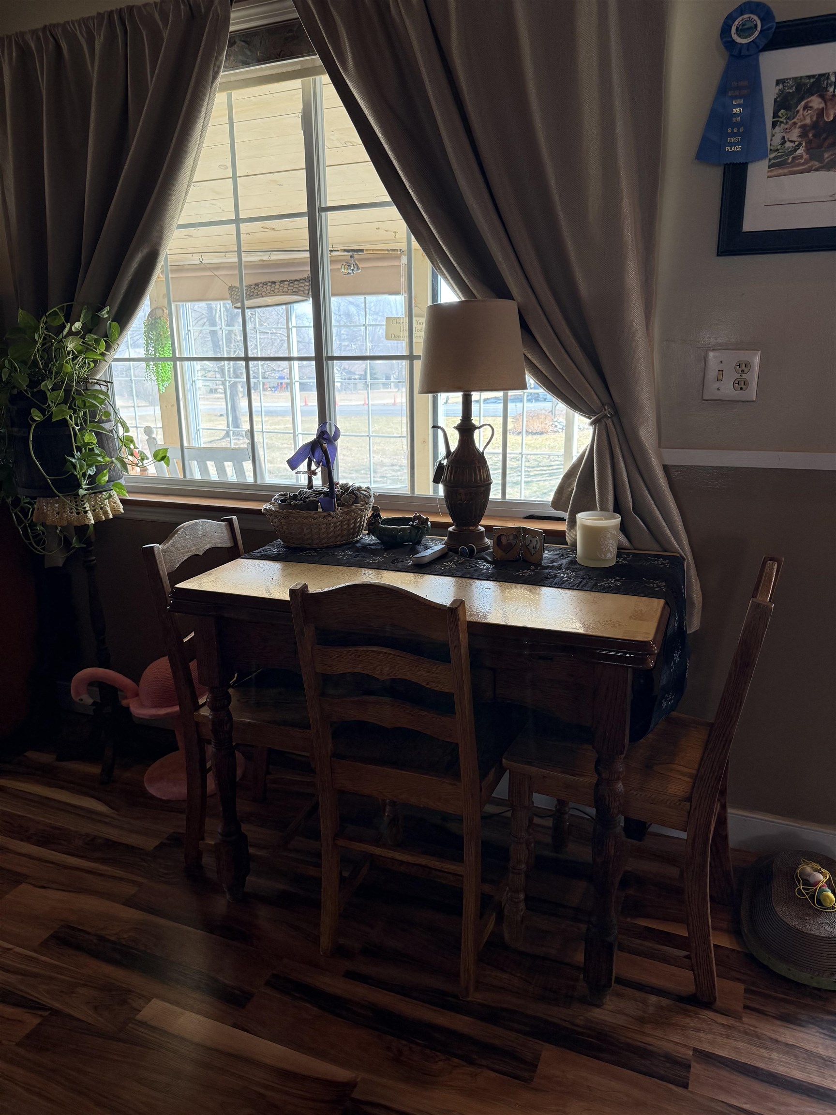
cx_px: 418
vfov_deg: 71.6
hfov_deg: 56.8
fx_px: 773
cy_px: 558
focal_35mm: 24
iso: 200
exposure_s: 1/124
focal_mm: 6.76
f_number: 1.78
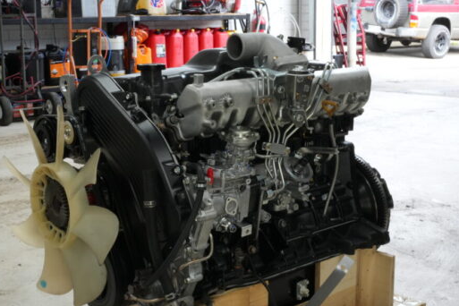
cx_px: 217
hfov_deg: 36.2
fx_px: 701
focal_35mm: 55
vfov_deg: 24.6
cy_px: 178
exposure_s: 1/30
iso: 3200
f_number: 22
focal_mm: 47
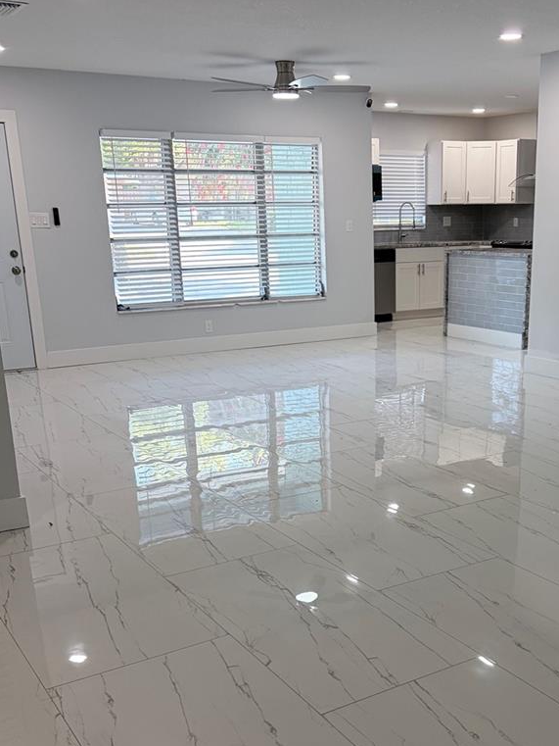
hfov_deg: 34.7
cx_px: 392
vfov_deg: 45.2
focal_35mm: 41
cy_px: 491
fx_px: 883
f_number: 1.6
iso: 100
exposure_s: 1/124
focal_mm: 5.96
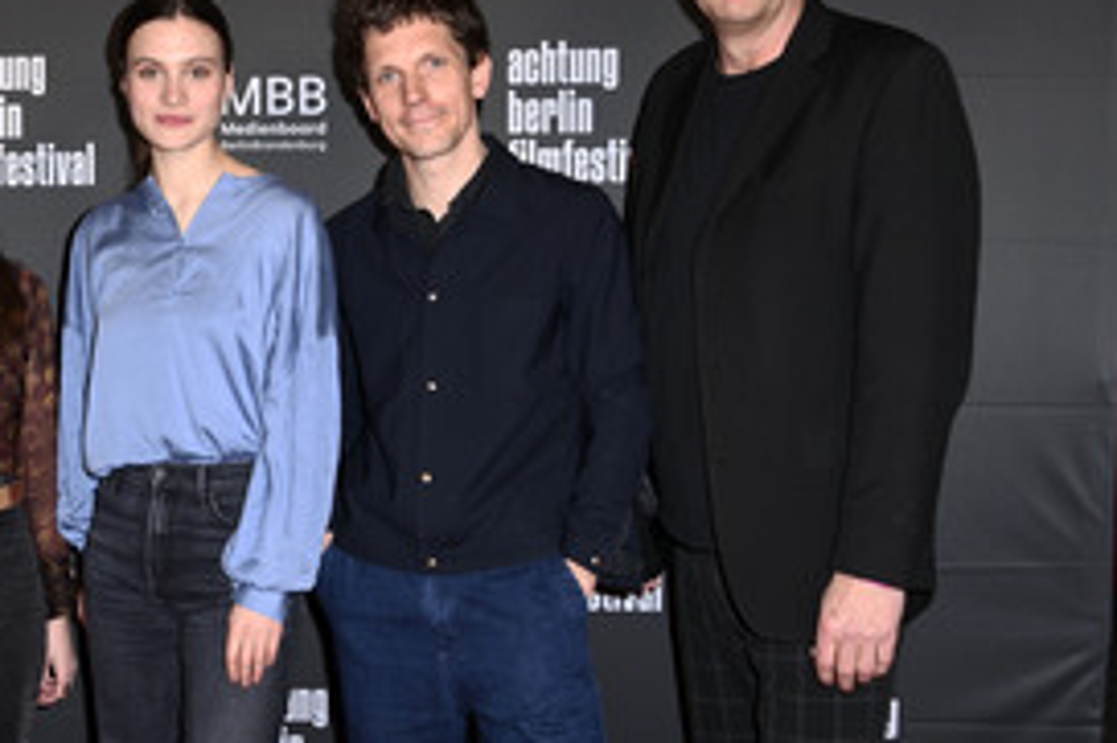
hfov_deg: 36.4
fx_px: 1643
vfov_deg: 25.5
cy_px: 361
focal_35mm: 53
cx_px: 240
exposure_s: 1/250
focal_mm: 32
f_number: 6.3
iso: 1000
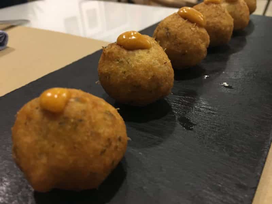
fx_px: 228
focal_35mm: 29
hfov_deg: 61.7
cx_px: 136
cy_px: 102
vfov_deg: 48.2
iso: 200
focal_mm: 4.15
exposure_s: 1/17
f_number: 2.2
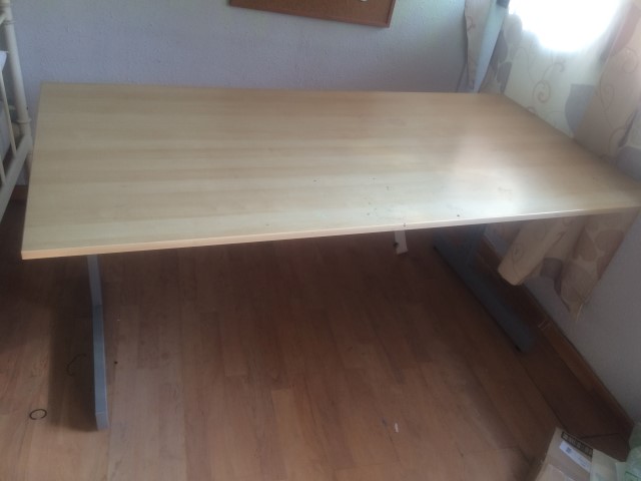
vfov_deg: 48.2
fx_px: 537
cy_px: 240
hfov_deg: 61.7
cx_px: 320
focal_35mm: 29
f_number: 2.2
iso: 32
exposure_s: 1/30
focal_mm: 4.15
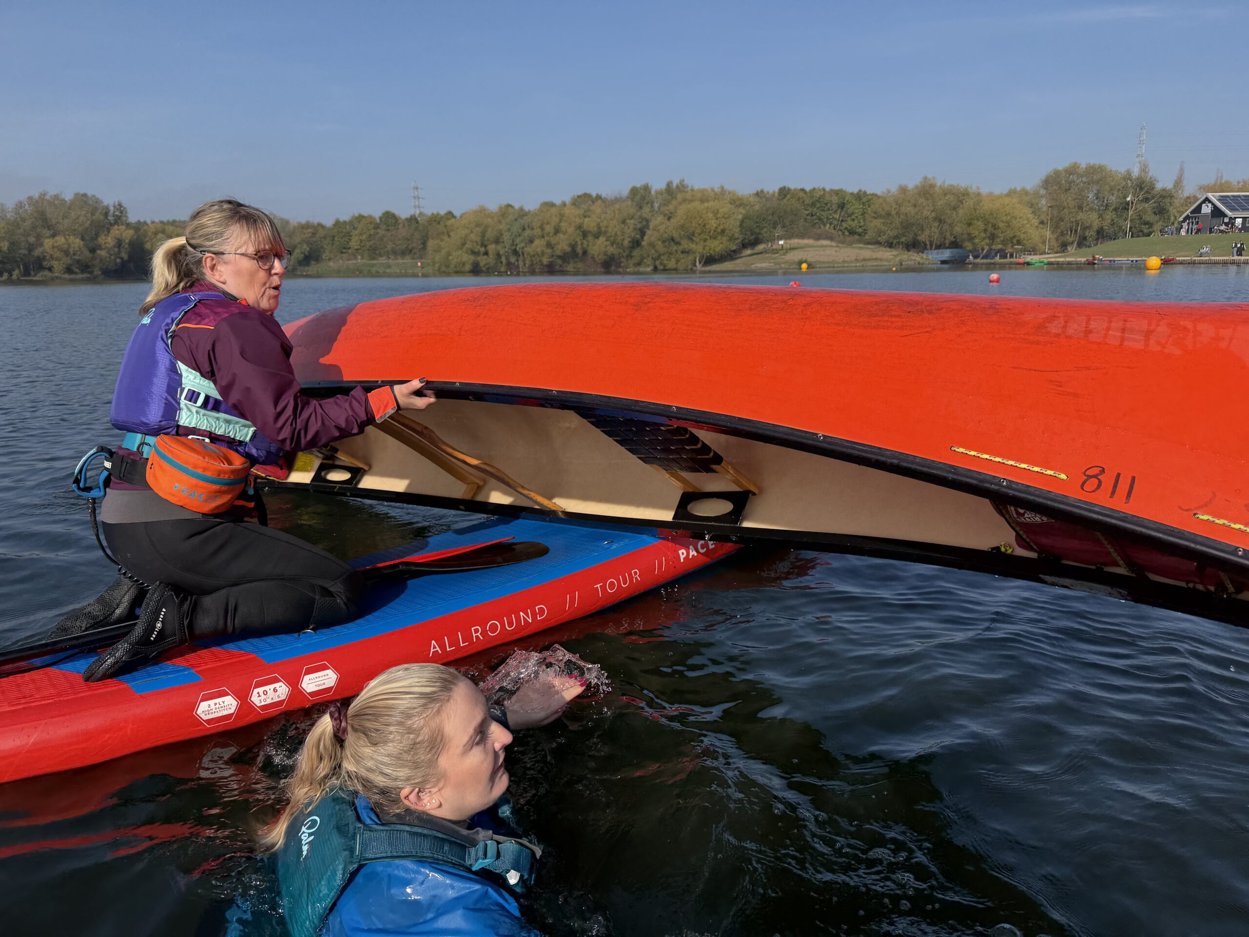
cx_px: 624
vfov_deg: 56.8
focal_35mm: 24
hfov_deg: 71.6
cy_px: 468
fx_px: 866
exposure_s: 1/4167
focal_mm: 6.76
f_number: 1.78
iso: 80
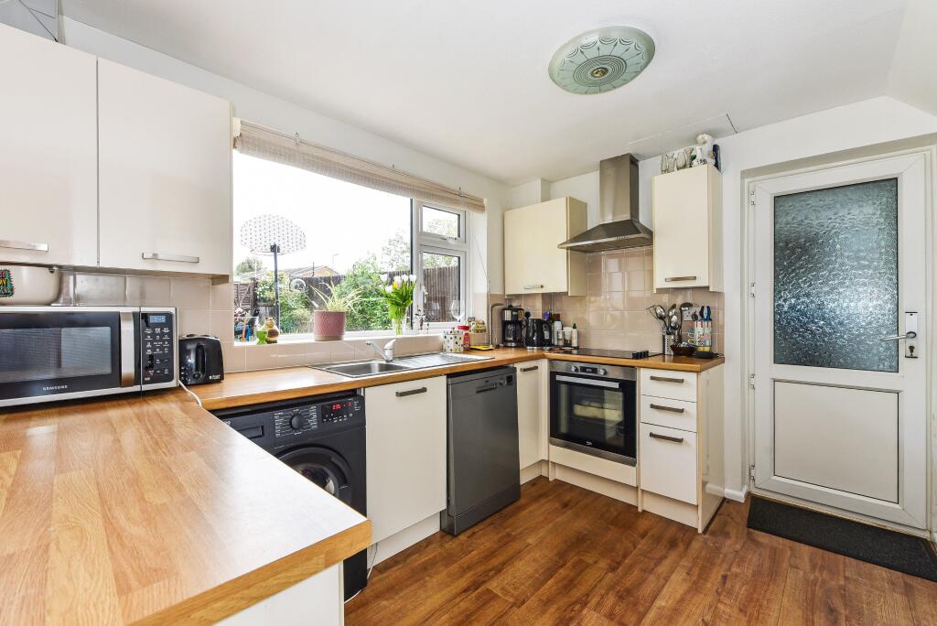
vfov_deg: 81.3
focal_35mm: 14
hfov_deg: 104.2
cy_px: 313
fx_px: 365
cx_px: 468
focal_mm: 14
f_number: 9
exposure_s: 1/80
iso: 400
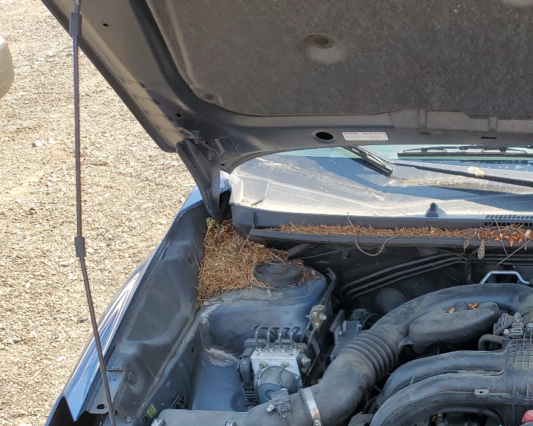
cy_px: 378
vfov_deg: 29.6
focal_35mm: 49
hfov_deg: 35.1
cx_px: 513
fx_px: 773
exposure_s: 1/556
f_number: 1.5
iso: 50
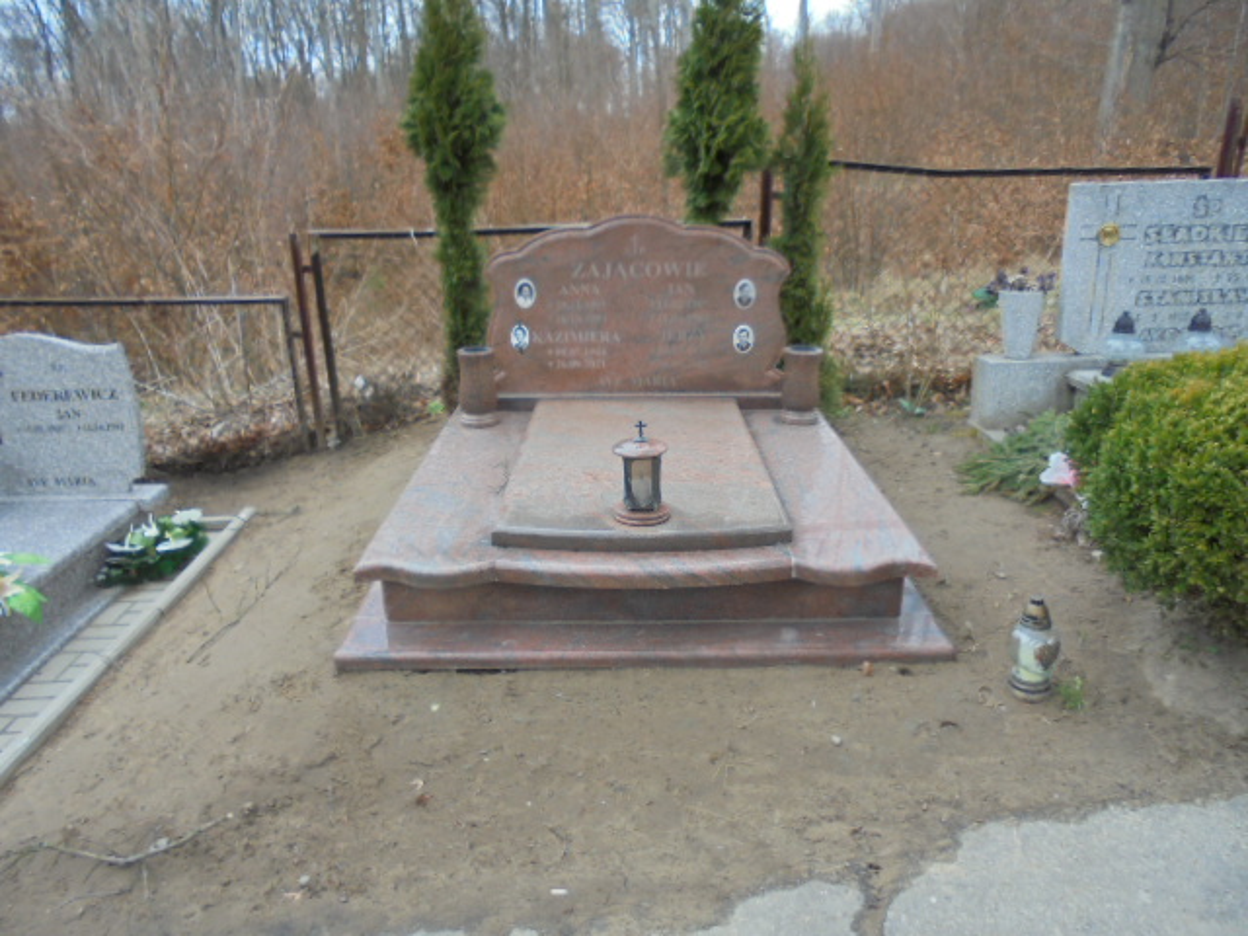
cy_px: 468
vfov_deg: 53.1
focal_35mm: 26
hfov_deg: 67.3
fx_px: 937
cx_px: 624
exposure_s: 1/200
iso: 100
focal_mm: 4.6
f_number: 3.5
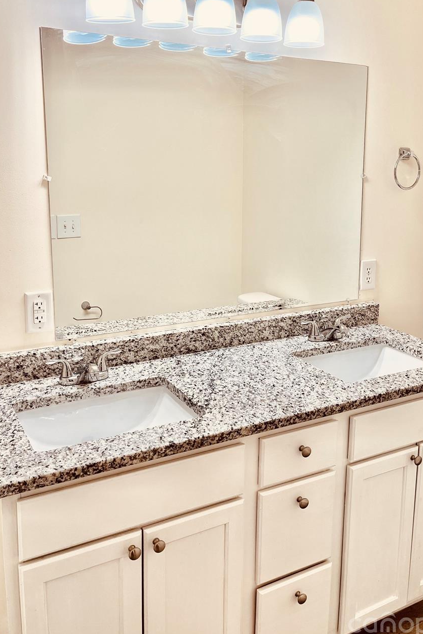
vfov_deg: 56.9
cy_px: 260
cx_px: 228
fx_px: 582
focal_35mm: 33
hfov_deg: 39.9
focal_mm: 5.1
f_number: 1.6
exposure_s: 1/164
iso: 50
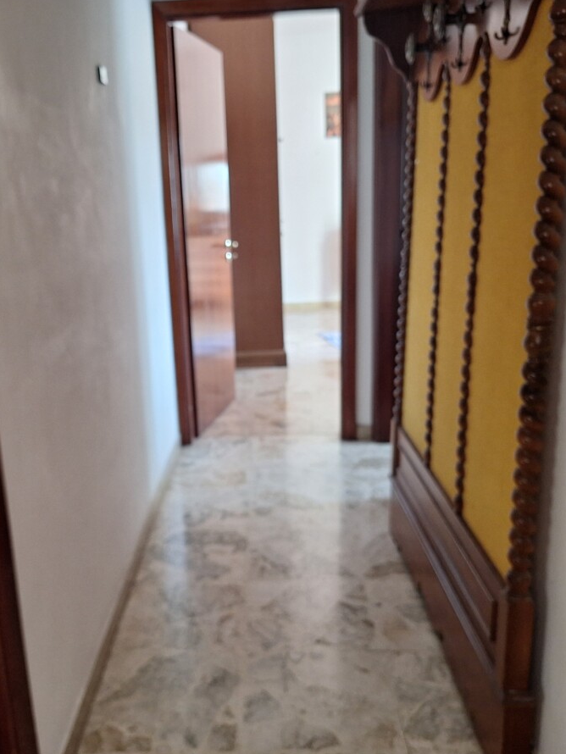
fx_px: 676
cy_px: 379
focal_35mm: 31
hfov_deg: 45.3
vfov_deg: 58.3
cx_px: 236
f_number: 1.8
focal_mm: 5.54
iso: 250
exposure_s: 1/50
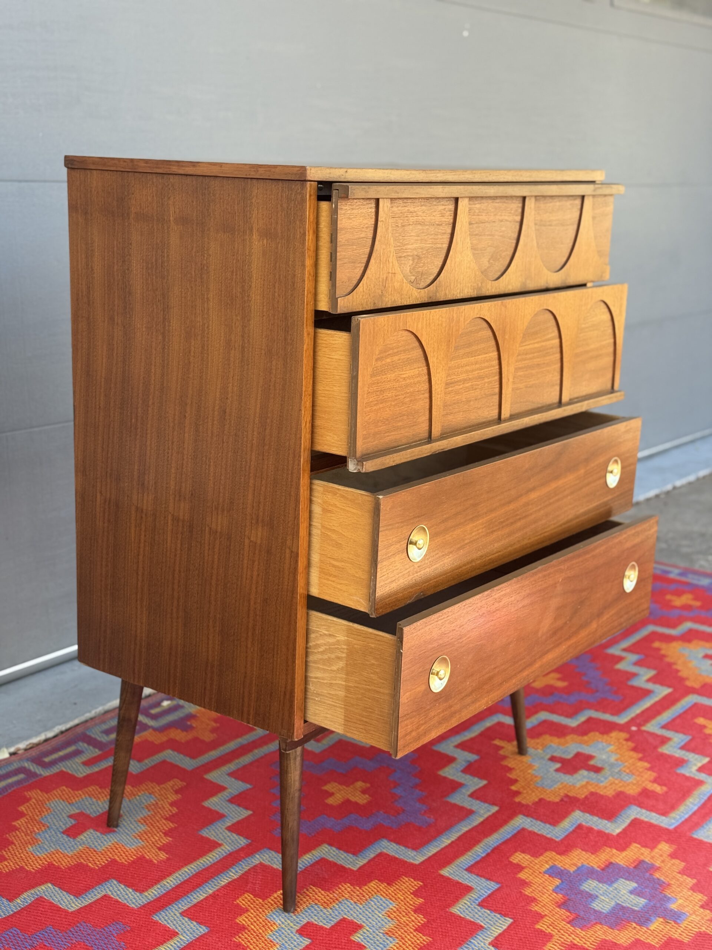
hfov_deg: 30.3
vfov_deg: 39.7
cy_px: 475
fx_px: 1316
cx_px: 356
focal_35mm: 48
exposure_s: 1/138
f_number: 1.78
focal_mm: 6.76
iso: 50
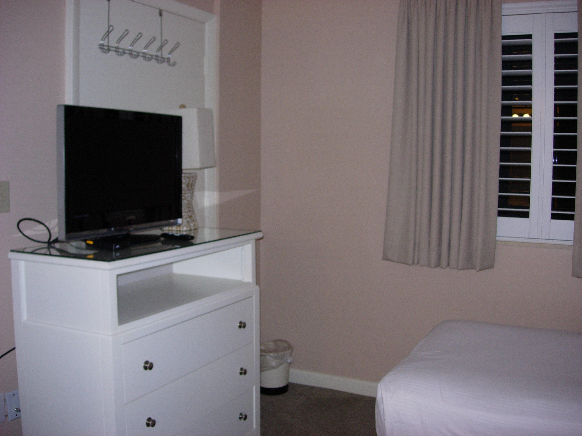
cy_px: 218
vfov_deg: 37.7
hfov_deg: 49.0
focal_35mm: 38
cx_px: 291
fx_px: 639
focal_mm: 7.8
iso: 79
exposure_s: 1/64
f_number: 2.8
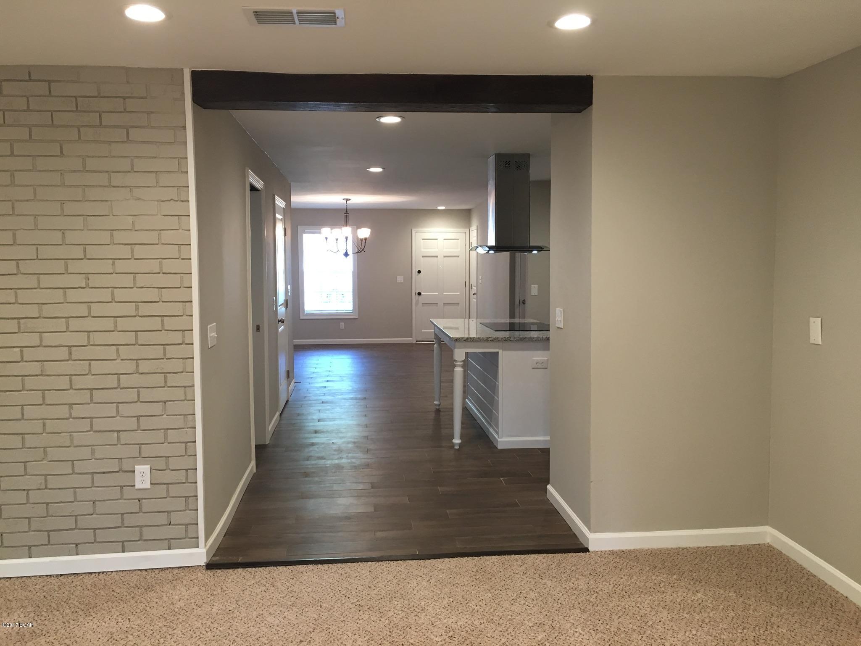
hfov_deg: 61.7
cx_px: 430
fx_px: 721
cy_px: 323
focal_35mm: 29
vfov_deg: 48.2
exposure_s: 1/30
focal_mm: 4.15
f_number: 2.2
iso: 80
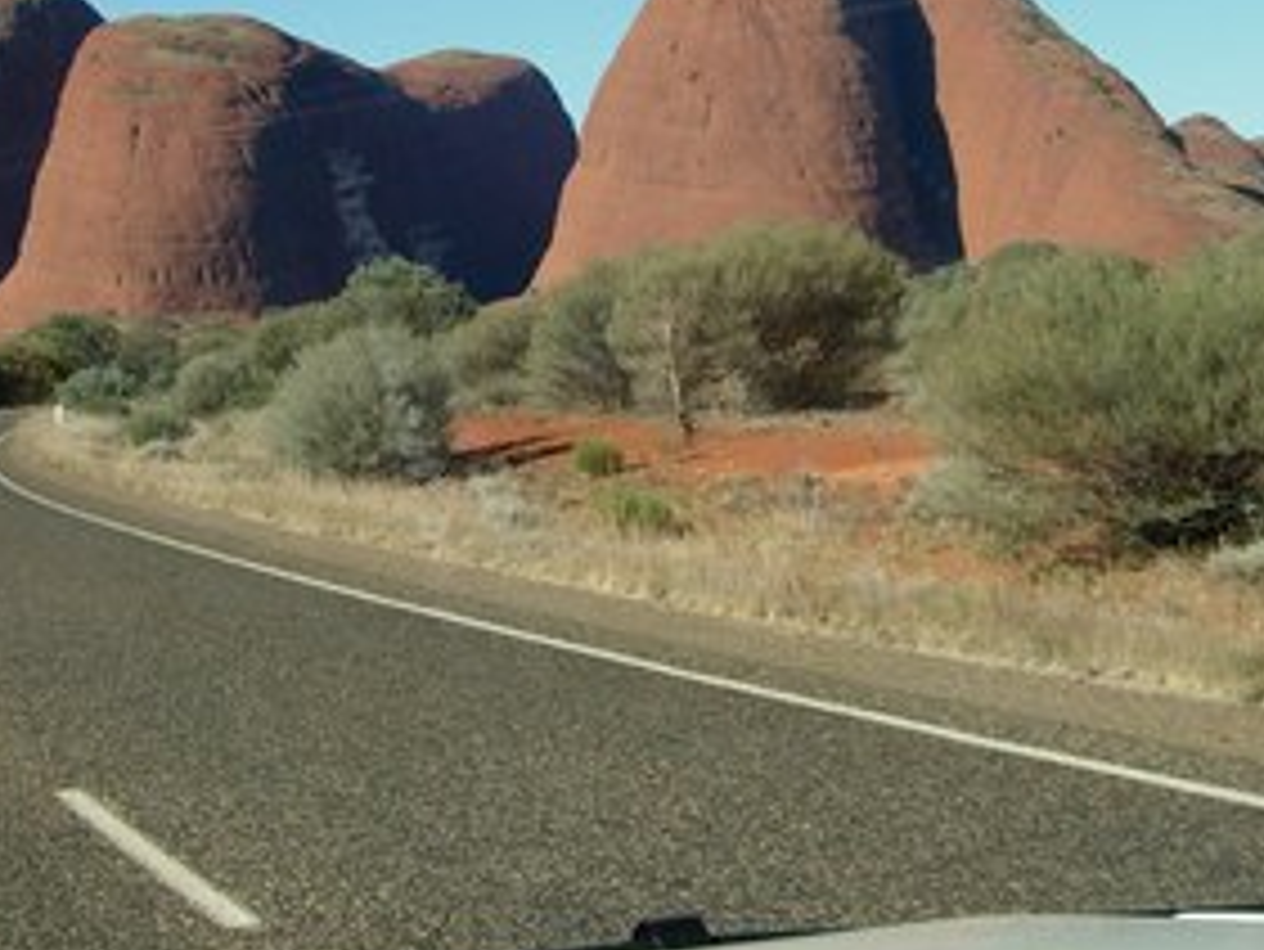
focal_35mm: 81
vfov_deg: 18.1
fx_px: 2959
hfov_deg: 24.1
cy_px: 189
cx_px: 571
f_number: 4.8
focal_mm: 7.8
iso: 79
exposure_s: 1/627
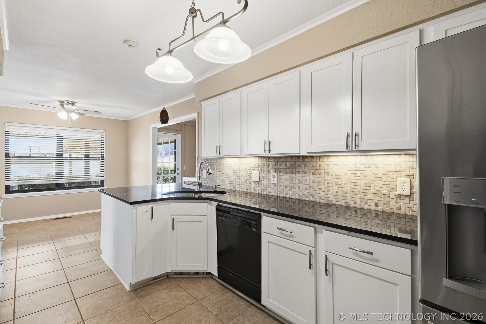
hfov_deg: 100.4
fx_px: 202
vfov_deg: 77.3
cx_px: 243
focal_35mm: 15
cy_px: 162
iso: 250
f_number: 9
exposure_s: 1/30
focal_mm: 10
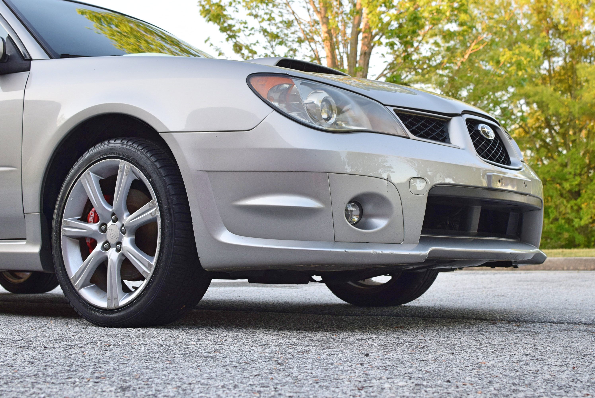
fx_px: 868
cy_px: 199
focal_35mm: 52
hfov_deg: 37.8
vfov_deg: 25.8
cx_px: 298
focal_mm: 35
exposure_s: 1/160
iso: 400
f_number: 6.3
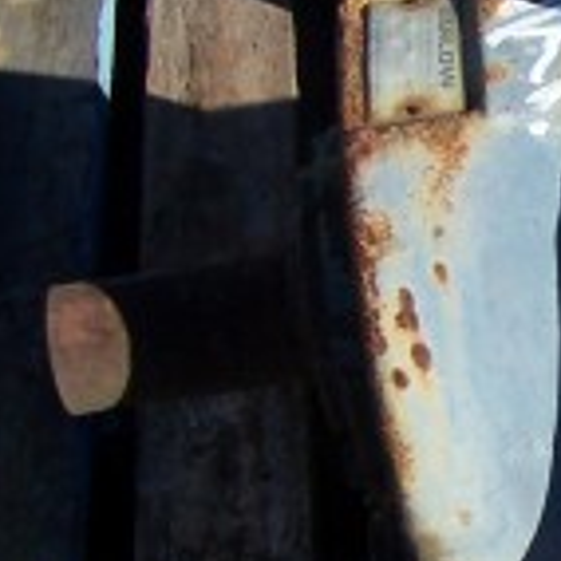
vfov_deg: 16.4
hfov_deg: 14.7
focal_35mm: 106
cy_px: 280
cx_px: 952
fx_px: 1944
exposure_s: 1/403
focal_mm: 5.6
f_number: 5.23
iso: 80
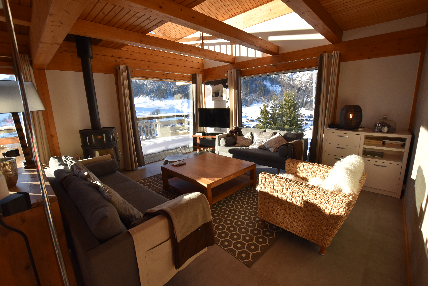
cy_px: 143
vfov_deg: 77.3
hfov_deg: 100.4
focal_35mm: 15
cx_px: 214
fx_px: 178
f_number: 8
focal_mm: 10
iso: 400
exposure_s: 1/250
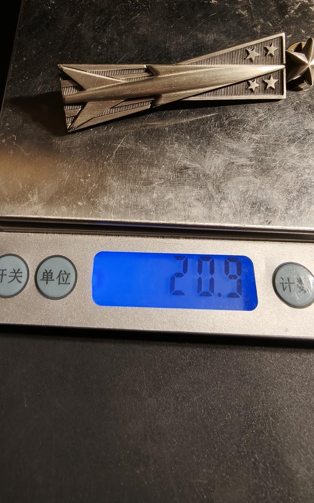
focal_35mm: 27
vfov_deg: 68.4
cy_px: 244
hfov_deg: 45.8
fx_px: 370
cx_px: 186
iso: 125
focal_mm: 2.32
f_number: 2
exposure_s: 1/100
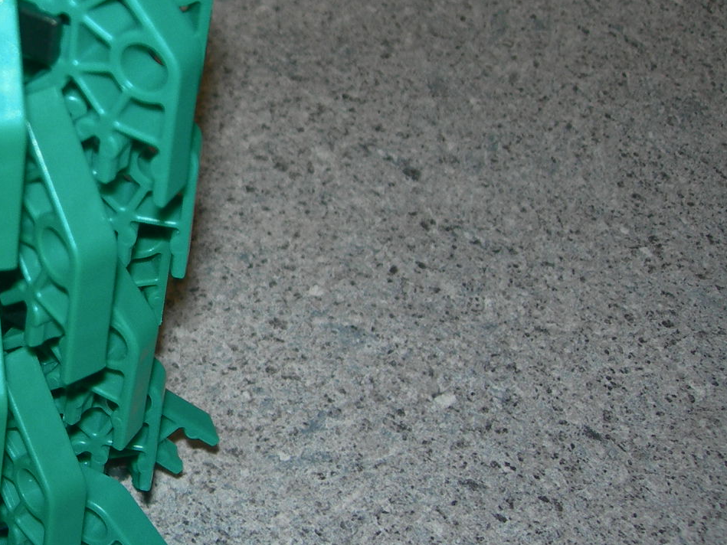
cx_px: -54
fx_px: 1722
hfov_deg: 22.6
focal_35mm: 82
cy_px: 230
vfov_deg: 18.0
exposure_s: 1/60.1
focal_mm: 7.8
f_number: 2.8
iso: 50
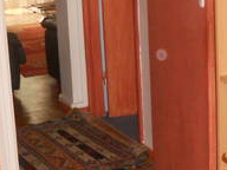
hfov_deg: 17.7
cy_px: 68
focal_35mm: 111
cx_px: 105
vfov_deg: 13.3
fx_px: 728
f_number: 3.2
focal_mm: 4.9
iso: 250
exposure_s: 1/25
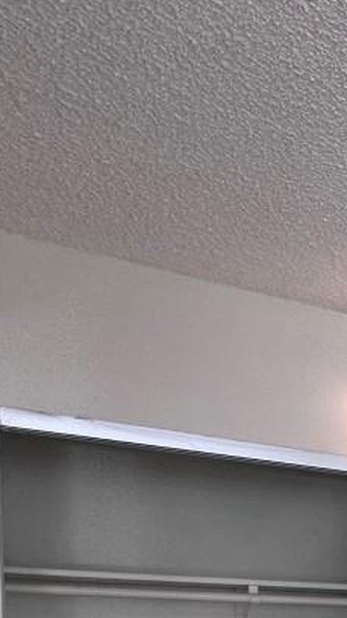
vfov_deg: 33.3
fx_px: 883
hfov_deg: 13.6
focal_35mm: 54
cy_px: 691
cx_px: 891
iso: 64
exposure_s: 1/120
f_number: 2.2
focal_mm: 2.22
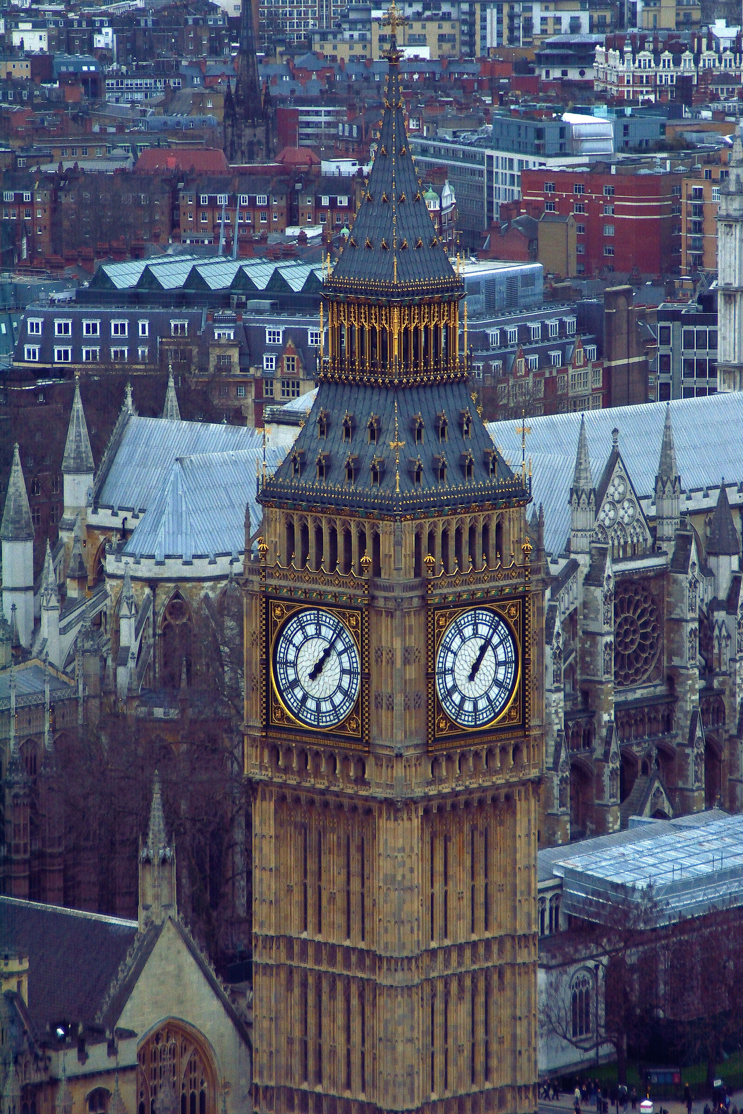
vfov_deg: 13.0
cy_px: 557
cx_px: 372
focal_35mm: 158
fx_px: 4876
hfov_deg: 8.7
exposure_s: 1/640
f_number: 6
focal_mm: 105
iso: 320
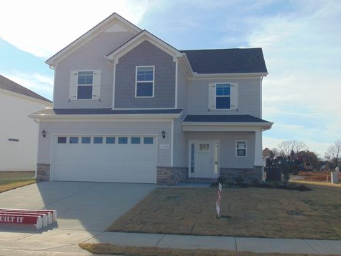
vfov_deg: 36.0
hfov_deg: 46.8
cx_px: 168
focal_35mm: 40
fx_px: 394
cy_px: 130
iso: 80
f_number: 8.5
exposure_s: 1/250
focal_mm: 6.9
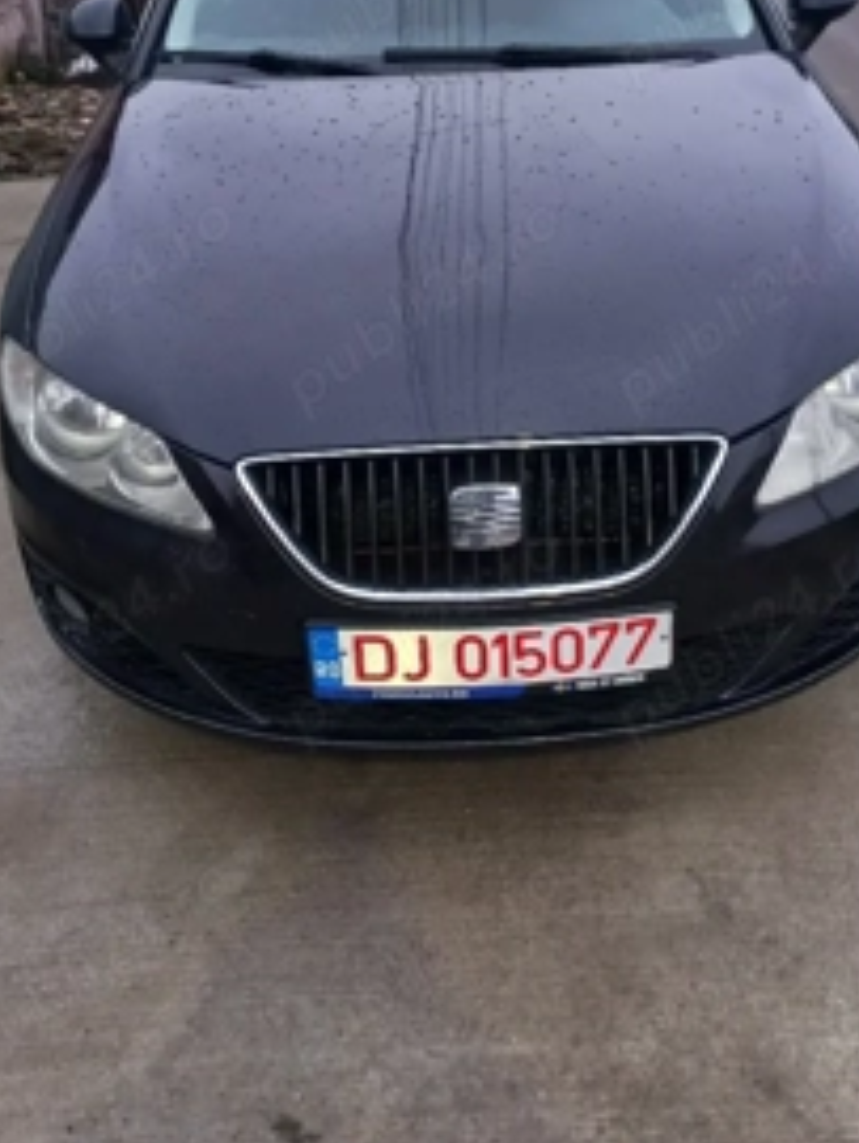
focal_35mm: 37
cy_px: 356
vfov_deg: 49.0
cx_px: 508
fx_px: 1222
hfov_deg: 38.6
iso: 320
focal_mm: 4.6
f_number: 1.8
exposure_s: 1/25
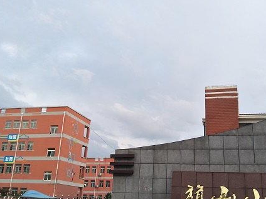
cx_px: 161
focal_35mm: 34
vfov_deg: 41.8
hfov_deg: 53.5
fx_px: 261
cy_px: 106
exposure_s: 1/100
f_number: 1.7
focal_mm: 4.1
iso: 39
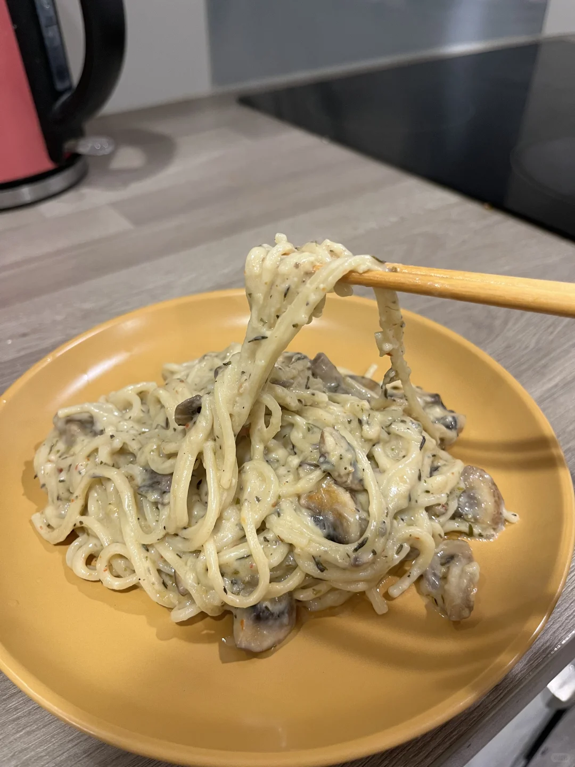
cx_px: 288
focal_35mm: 26
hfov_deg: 53.1
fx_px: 576
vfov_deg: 67.3
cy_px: 384
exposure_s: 1/50
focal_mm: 5.1
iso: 125
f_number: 1.6
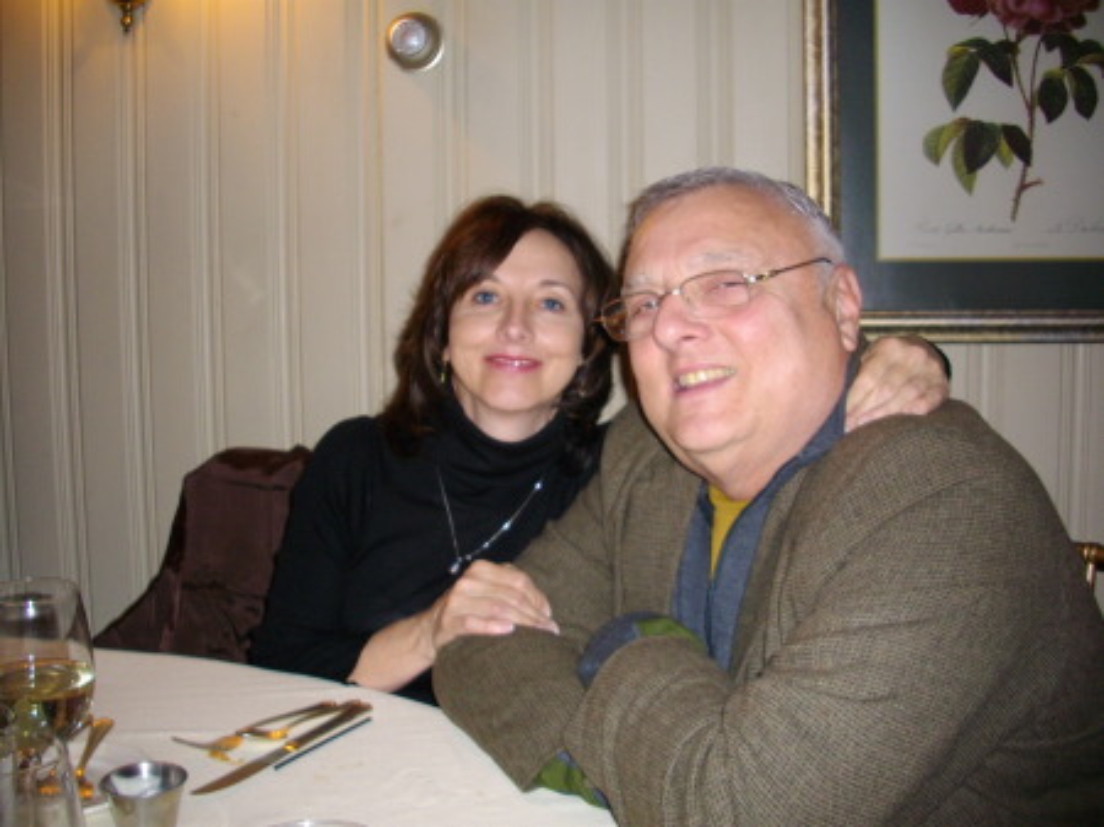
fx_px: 1179
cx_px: 552
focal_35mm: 37
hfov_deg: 50.2
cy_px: 414
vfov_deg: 38.6
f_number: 2.8
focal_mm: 6.2
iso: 200
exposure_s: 1/50
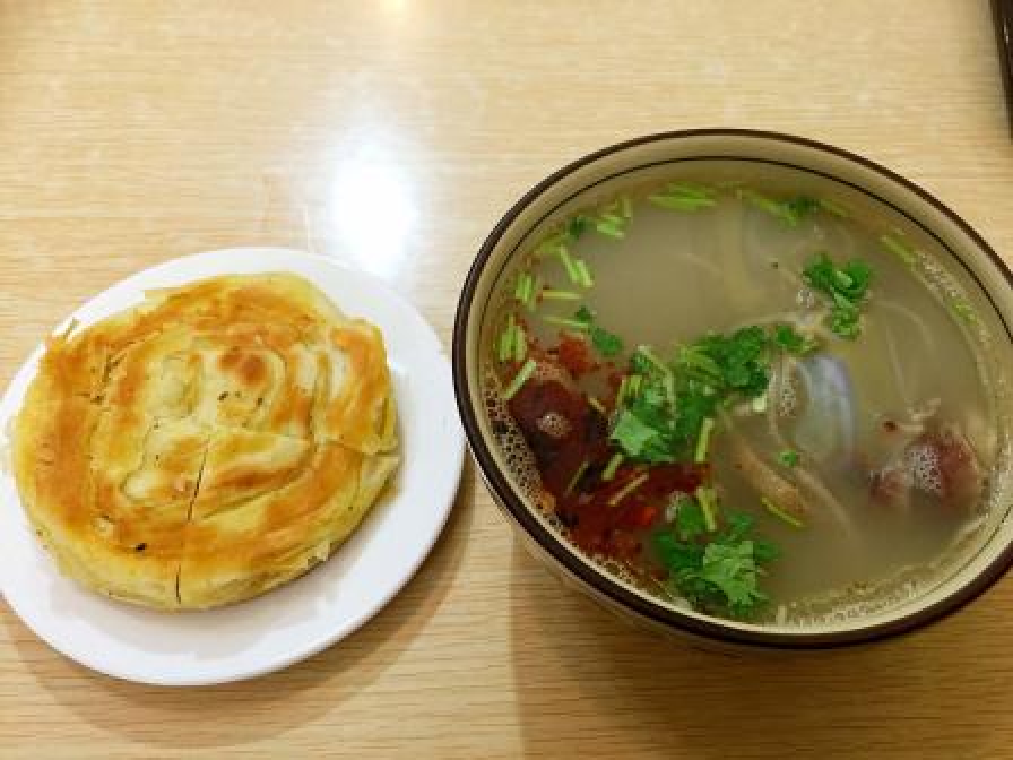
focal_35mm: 29
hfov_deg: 61.7
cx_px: 506
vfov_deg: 48.2
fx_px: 849
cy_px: 380
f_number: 2.2
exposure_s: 1/17
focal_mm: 4.15
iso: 64
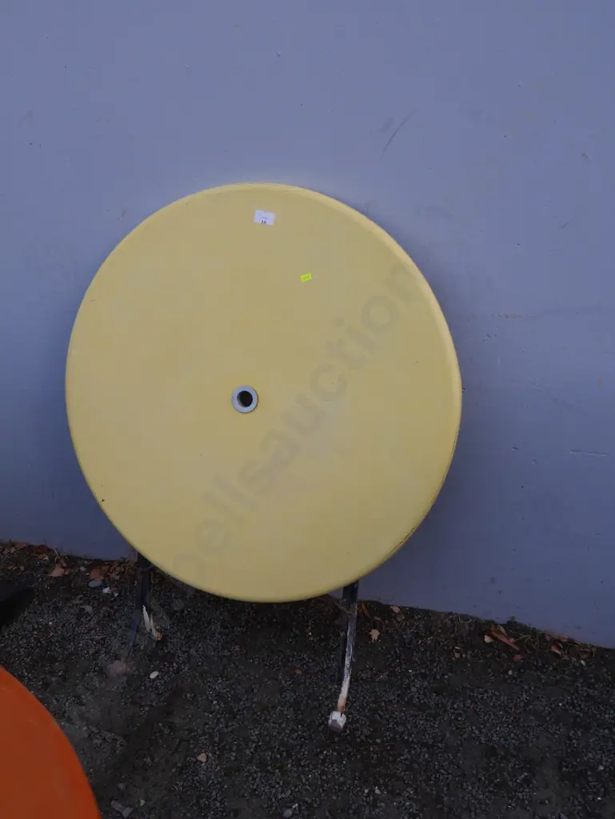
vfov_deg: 56.8
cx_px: 308
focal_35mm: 32
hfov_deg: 44.2
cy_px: 410
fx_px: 757
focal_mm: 16
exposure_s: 1/250
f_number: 5.6
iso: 200
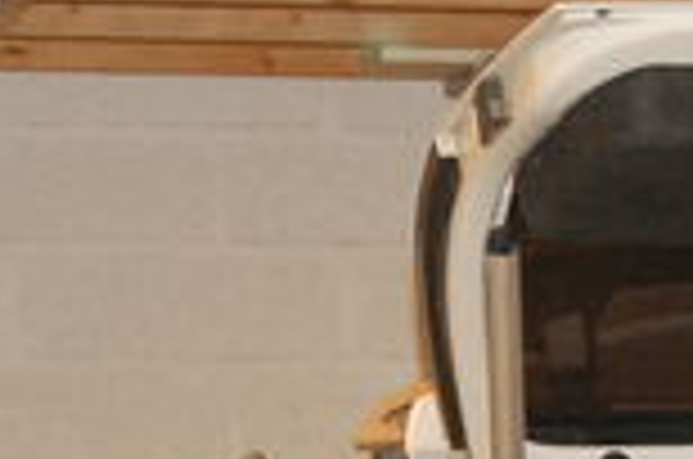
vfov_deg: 5.2
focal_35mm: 262
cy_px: 788
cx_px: 324
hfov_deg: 7.9
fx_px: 5033
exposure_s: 1/60
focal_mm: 42
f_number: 5.3
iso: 1600
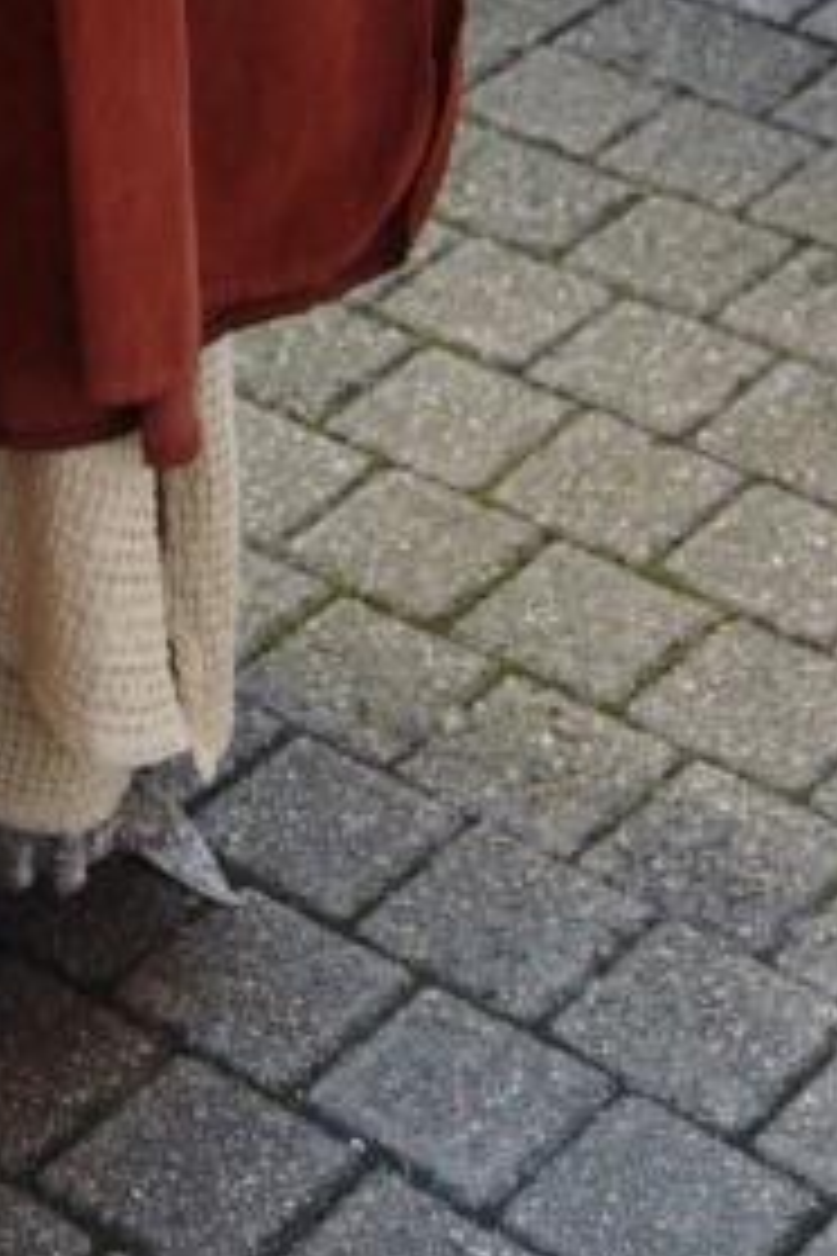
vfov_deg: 13.5
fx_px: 4807
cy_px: -950
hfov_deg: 9.9
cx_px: 115
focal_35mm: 138
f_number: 4
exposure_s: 1/60
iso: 160
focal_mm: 25
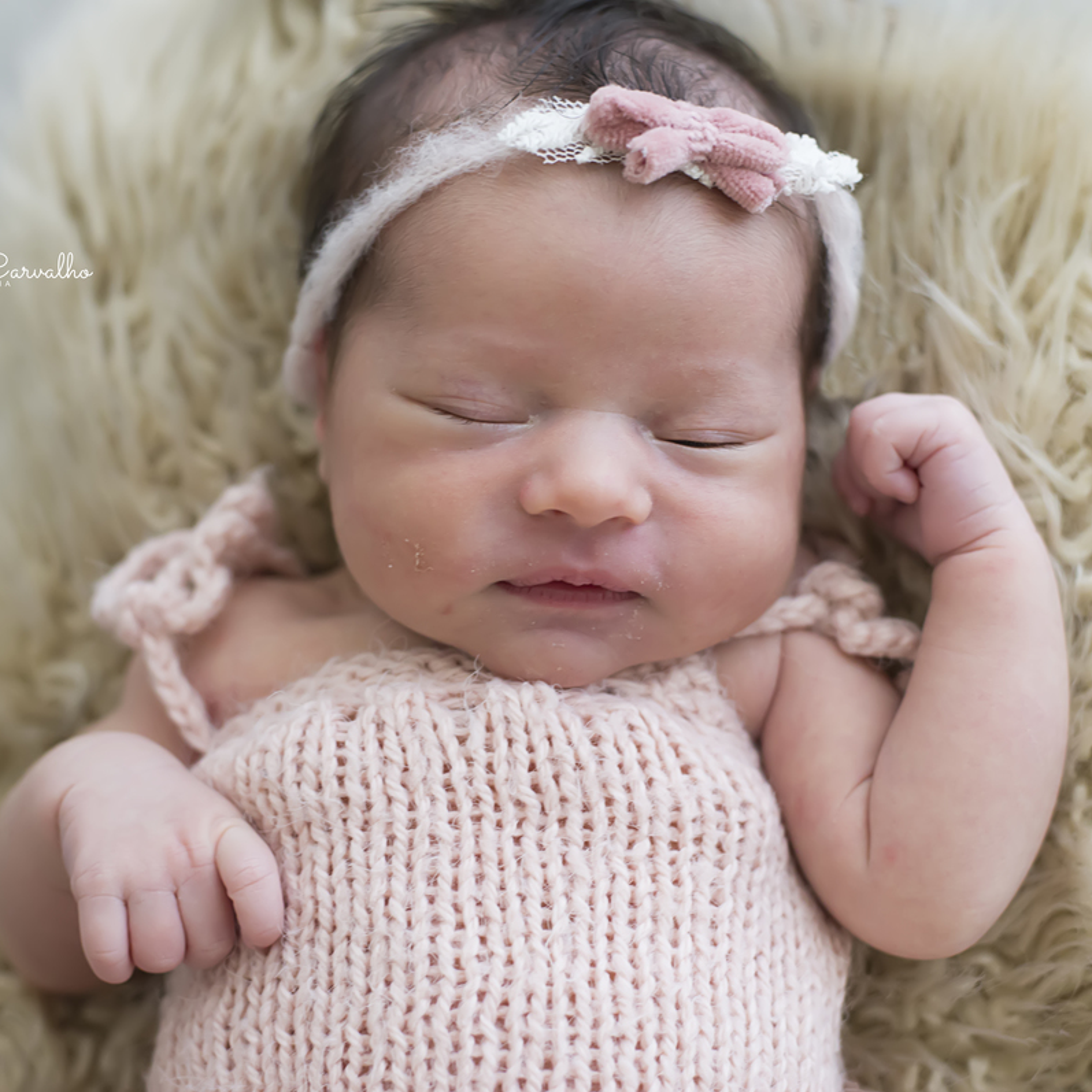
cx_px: 506
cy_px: 547
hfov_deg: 26.9
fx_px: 2284
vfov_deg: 26.9
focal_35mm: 64
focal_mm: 50
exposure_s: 1/125
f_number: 3.5
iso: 1600
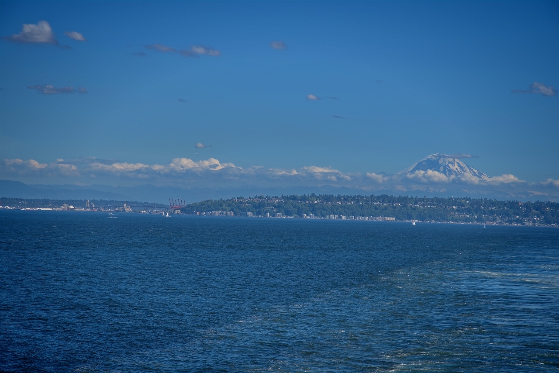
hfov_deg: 17.1
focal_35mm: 120
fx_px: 1864
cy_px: 186
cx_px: 280
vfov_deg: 11.4
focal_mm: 120
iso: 100
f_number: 9
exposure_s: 1/320
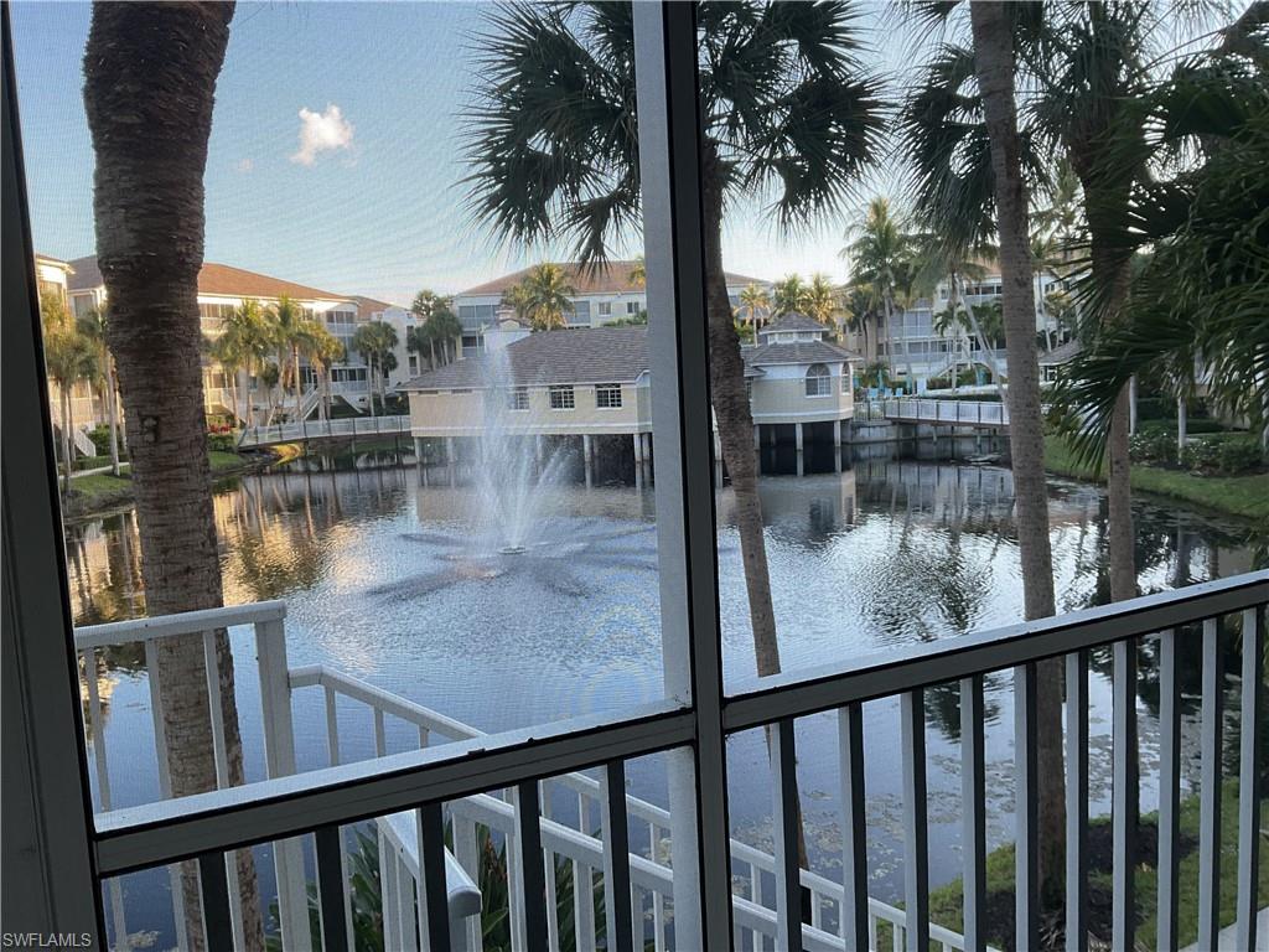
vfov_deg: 48.2
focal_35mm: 29
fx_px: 1063
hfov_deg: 61.7
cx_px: 634
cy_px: 476
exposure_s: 1/120
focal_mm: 3
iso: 20
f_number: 1.8
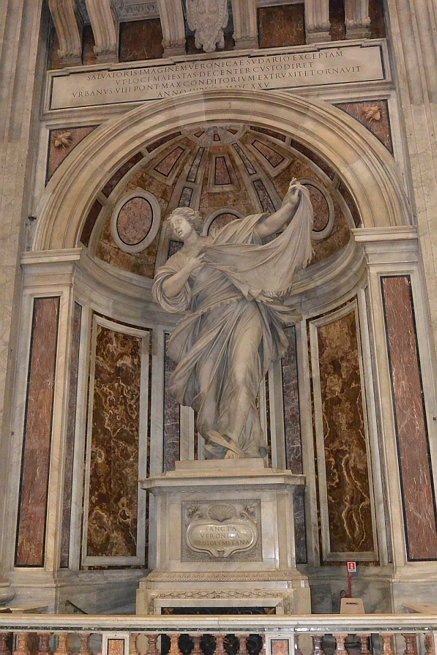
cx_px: 218
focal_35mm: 36
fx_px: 655
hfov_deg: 36.9
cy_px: 328
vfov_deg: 53.1
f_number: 4
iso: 3200
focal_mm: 13.6
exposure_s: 1/60
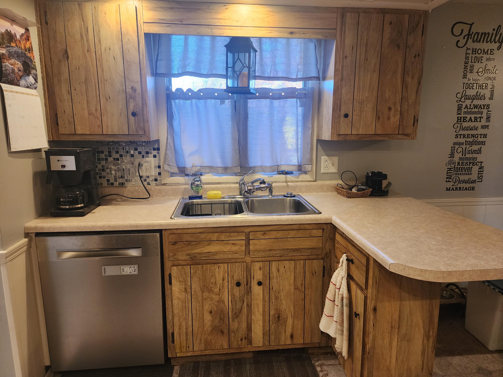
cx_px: 252
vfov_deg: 58.9
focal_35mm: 23
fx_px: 334
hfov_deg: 73.9
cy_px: 188
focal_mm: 6.4
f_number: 1.8
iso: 400
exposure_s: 1/120
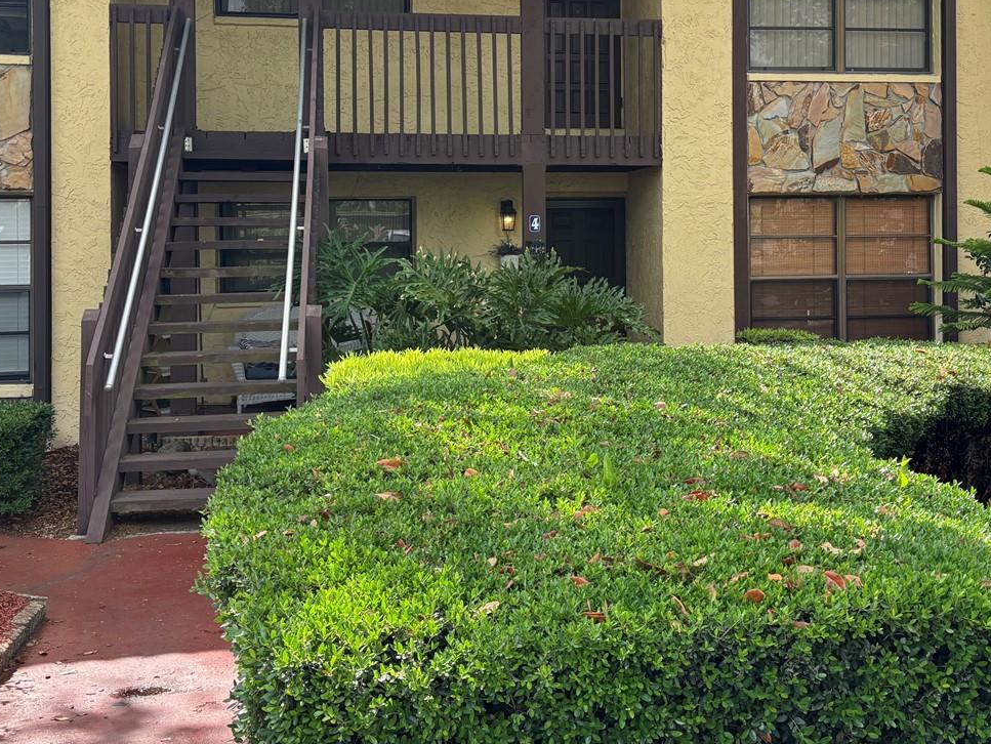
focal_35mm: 43
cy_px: 228
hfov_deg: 43.7
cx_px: 583
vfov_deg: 33.2
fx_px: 1231
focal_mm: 5.96
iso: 50
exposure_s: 1/510
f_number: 1.6
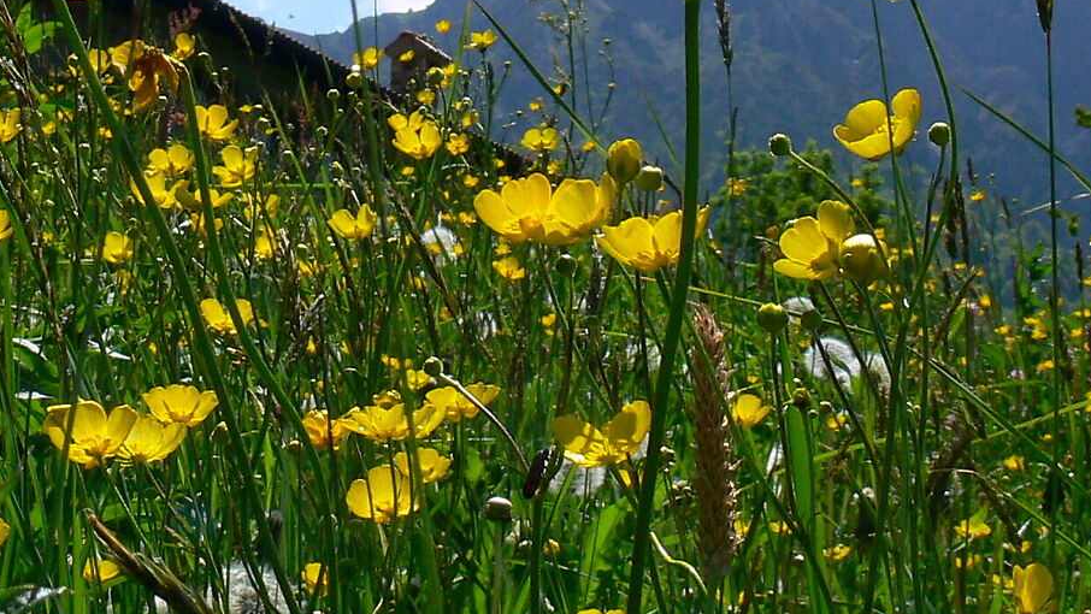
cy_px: -123
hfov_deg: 21.0
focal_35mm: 101
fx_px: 2922
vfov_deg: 11.7
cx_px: 338
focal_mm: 7.4
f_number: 7.1
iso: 80
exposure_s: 1/400
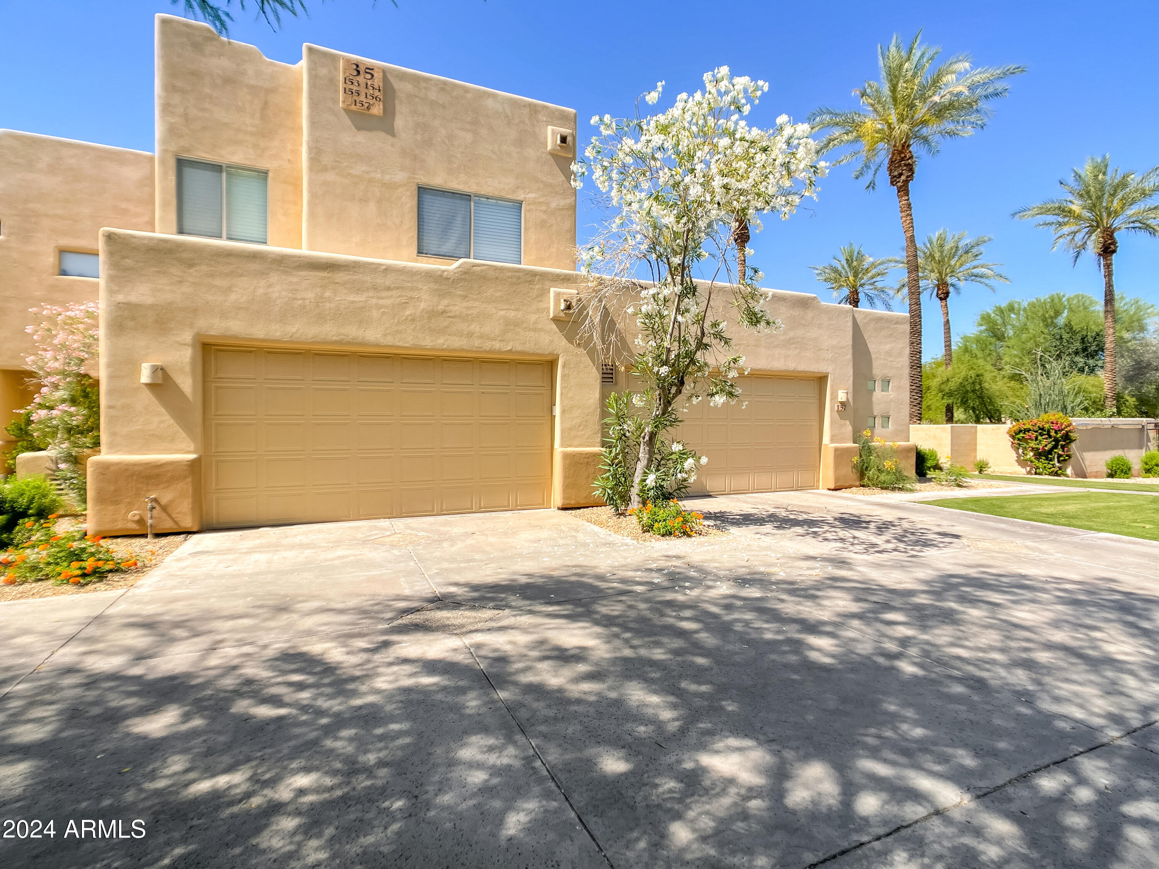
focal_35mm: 26
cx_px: 580
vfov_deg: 53.1
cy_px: 434
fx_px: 871
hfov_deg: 67.3
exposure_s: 1/2900
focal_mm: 5.1
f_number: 1.6
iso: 32
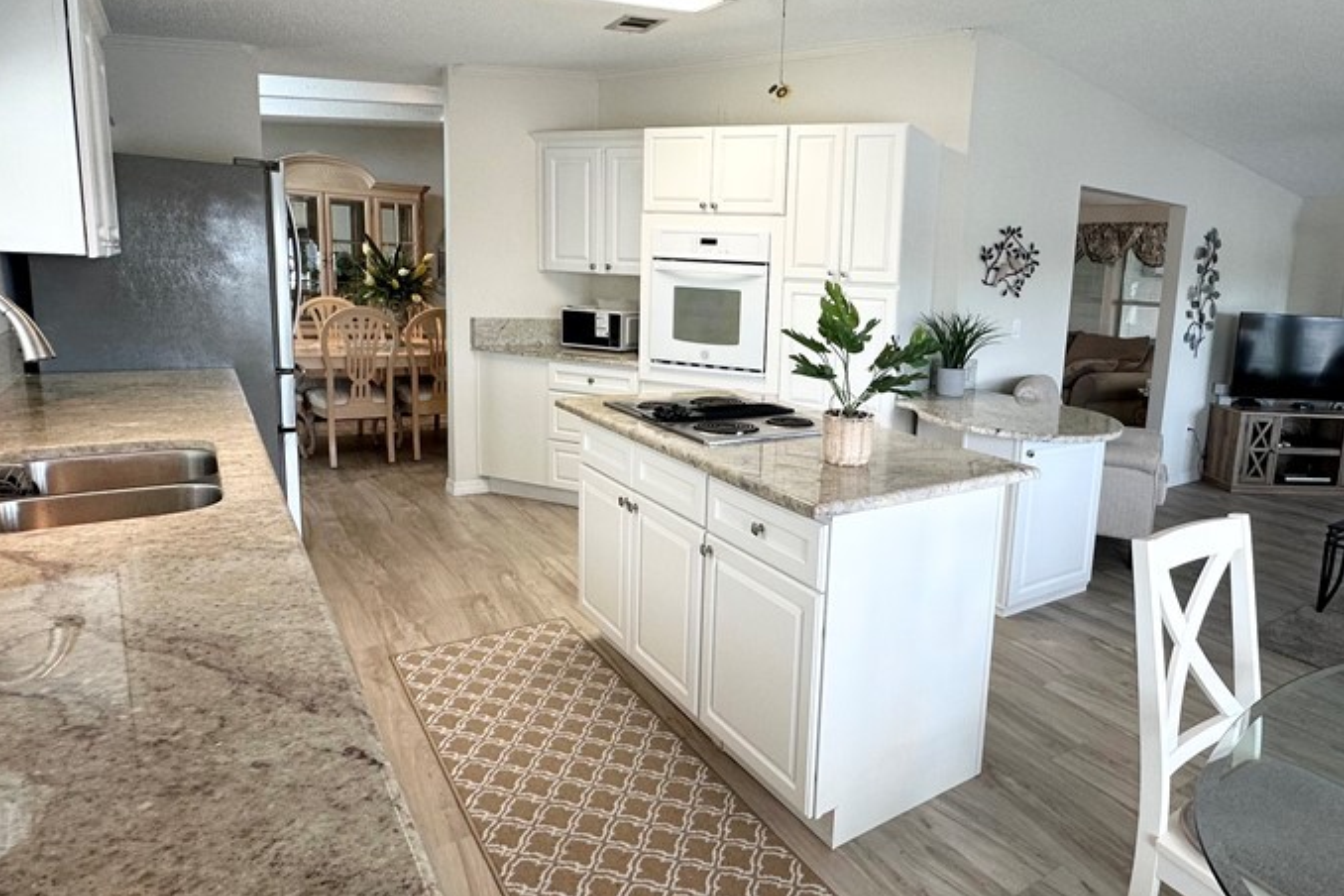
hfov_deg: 77.2
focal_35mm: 22
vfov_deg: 57.1
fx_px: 821
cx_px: 837
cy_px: 400
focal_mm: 2.22
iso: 125
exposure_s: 1/120
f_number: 2.2
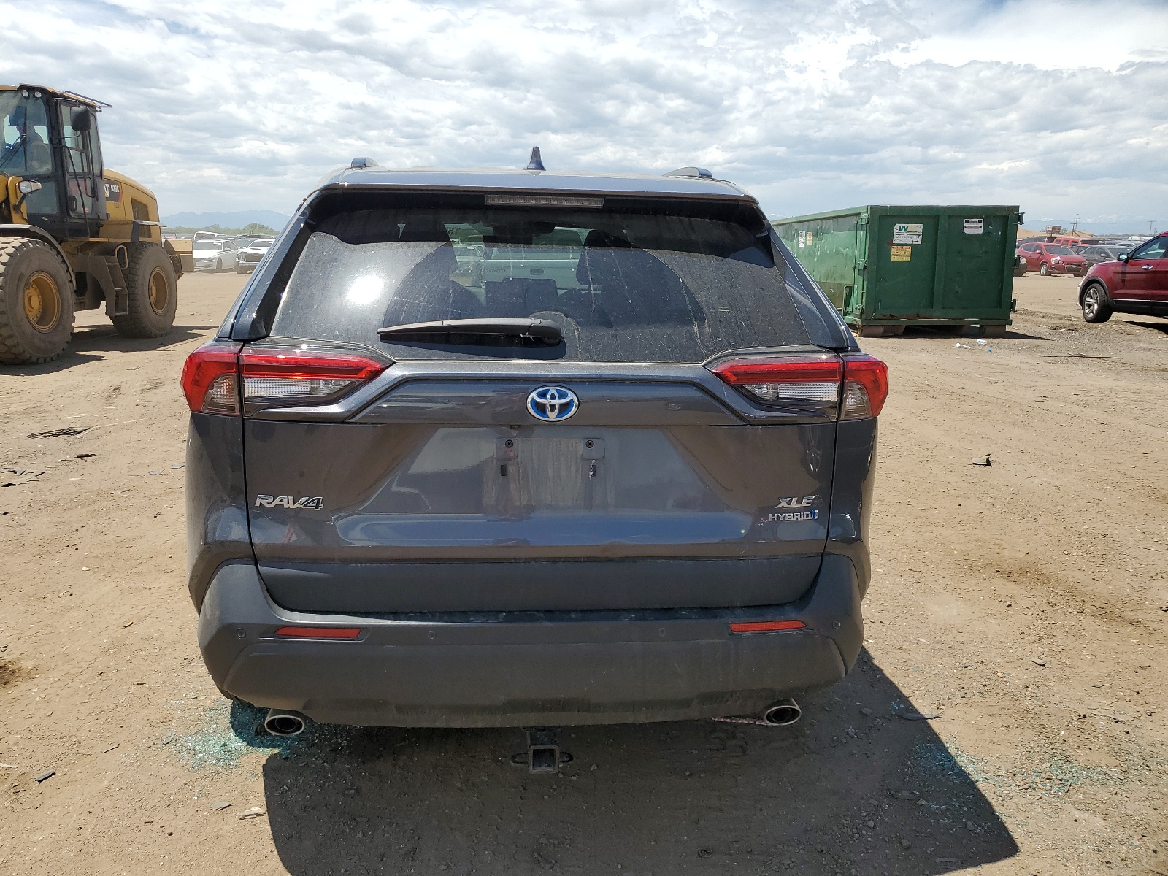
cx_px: 584
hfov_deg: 67.3
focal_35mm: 26
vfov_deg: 53.1
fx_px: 877
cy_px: 438
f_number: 1.5
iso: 50
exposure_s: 1/3333
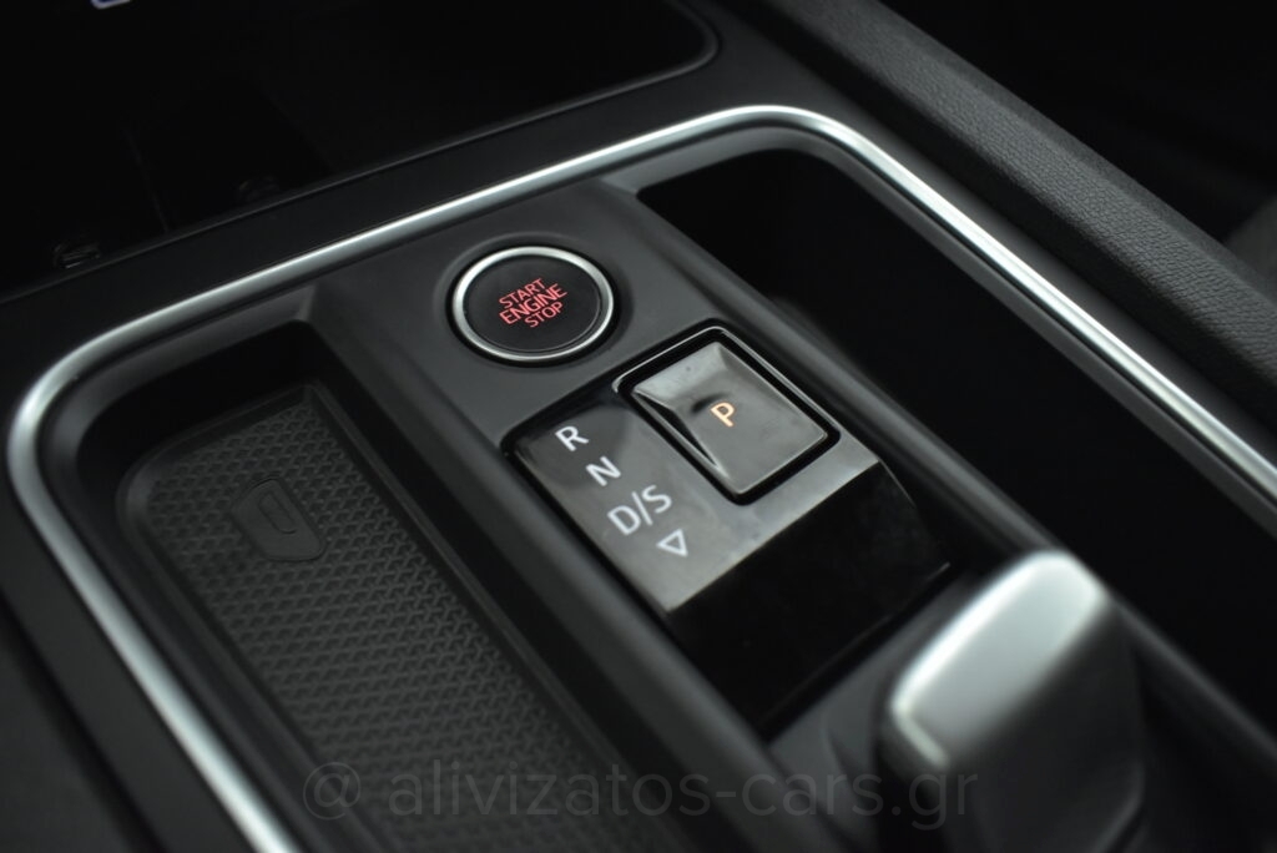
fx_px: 958
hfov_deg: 67.4
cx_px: 638
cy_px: 426
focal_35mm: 27
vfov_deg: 48.0
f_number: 3.5
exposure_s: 1/100
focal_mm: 18
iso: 1600
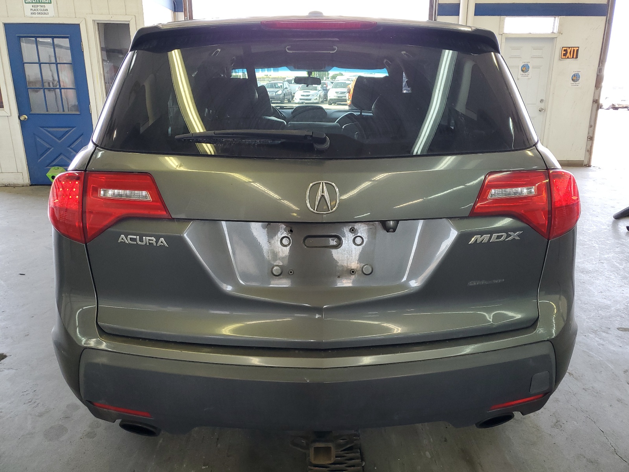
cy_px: 236
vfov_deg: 53.1
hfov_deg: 67.3
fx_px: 472
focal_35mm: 26
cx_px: 314
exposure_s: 1/120
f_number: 1.5
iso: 87
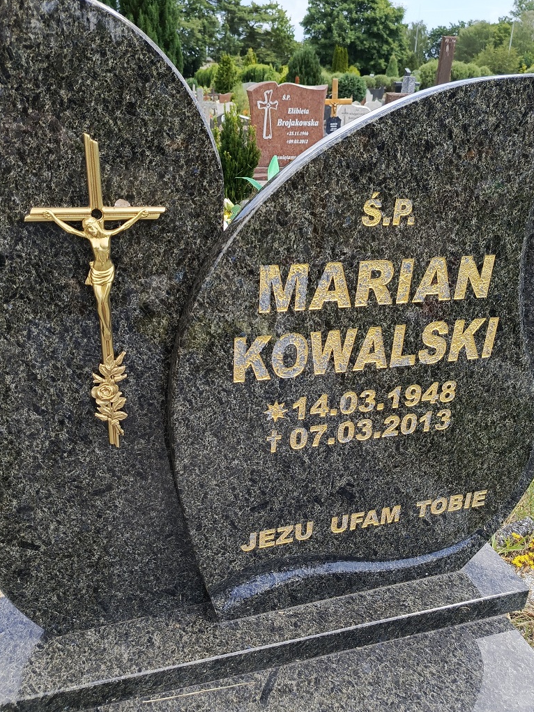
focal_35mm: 28
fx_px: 576
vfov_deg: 63.4
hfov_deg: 49.8
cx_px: 272
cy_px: 360
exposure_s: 1/200
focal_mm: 5.25
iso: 97
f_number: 1.75
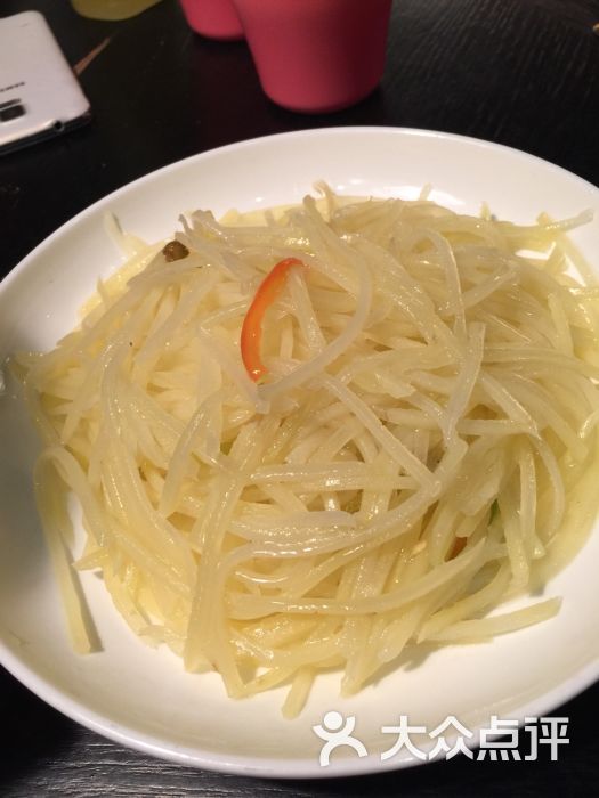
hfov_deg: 48.2
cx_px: 300
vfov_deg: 61.7
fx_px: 669
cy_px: 399
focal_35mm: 29
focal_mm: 4.15
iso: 40
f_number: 2.2
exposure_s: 1/17
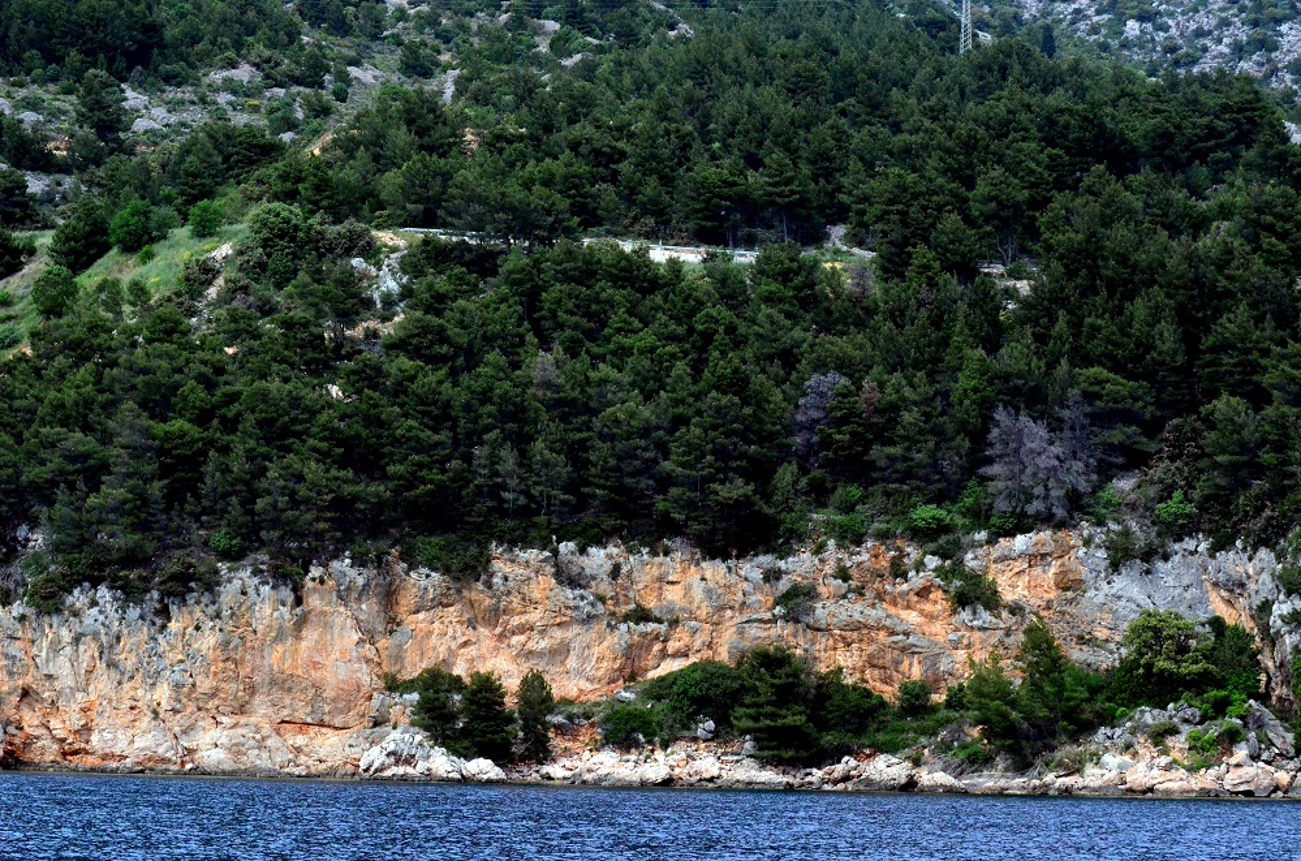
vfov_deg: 13.0
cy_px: 430
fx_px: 3786
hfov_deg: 19.5
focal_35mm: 105
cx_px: 650
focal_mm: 70
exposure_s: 1/8000
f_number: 6.3
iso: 3200
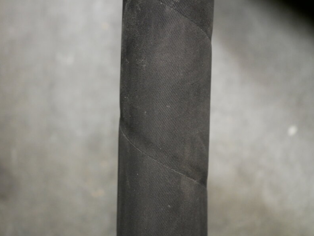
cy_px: 119
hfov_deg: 31.7
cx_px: 158
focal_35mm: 61
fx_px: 553
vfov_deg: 24.0
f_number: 2.8
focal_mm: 30
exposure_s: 1/40
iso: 3200
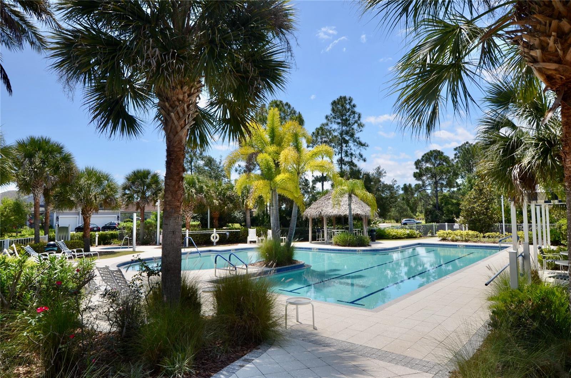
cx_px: 286
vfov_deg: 59.2
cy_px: 189
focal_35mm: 21
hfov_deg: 81.3
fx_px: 332
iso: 180
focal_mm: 14
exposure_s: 1/250
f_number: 8
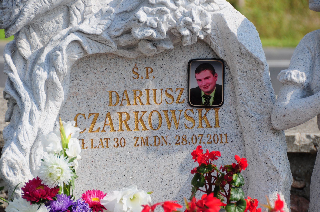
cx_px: 160
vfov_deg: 7.0
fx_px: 1731
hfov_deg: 10.6
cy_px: 106
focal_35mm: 195
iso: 200
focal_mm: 130
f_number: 7.1
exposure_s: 1/500
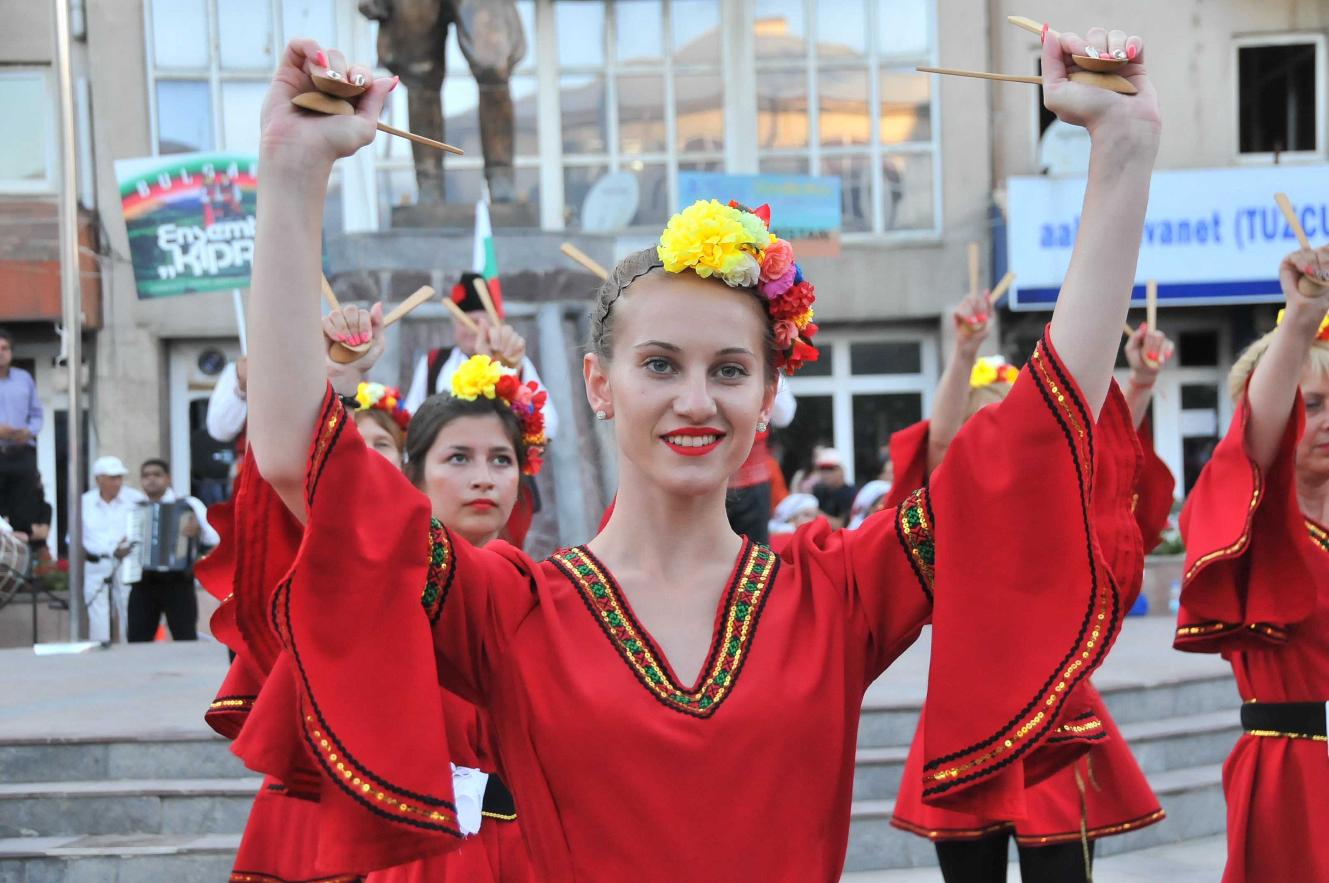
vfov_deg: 20.6
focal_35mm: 66
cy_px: 442
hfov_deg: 30.5
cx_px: 664
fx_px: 2434
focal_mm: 44
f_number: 6.3
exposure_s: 1/400
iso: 800
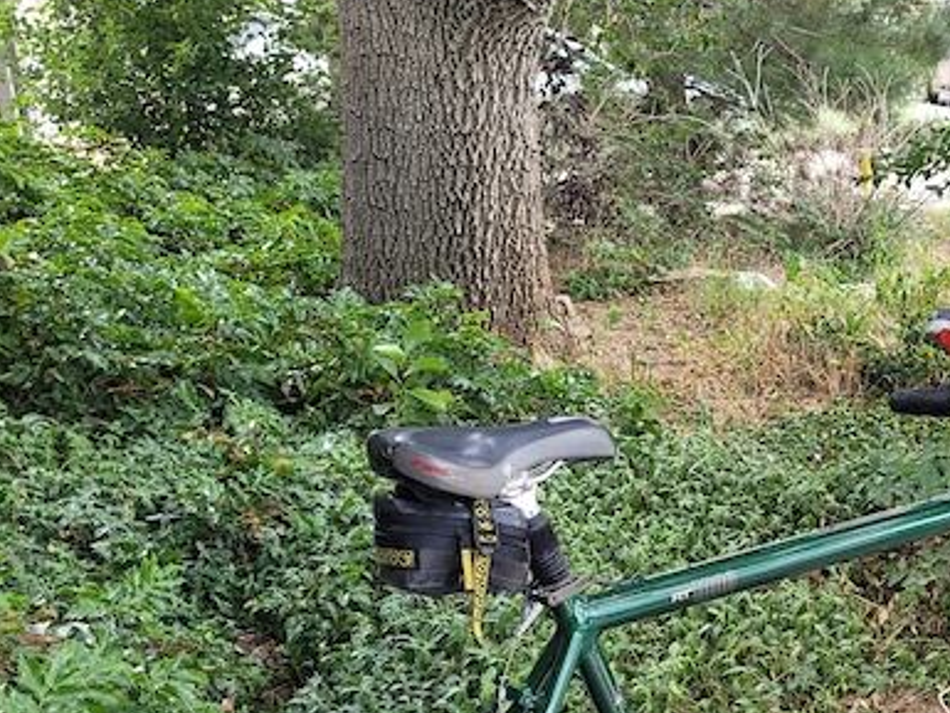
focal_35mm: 54
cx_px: 846
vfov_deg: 25.8
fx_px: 1482
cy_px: 703
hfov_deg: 33.7
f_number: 1.8
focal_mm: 5.4
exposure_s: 1/120
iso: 100
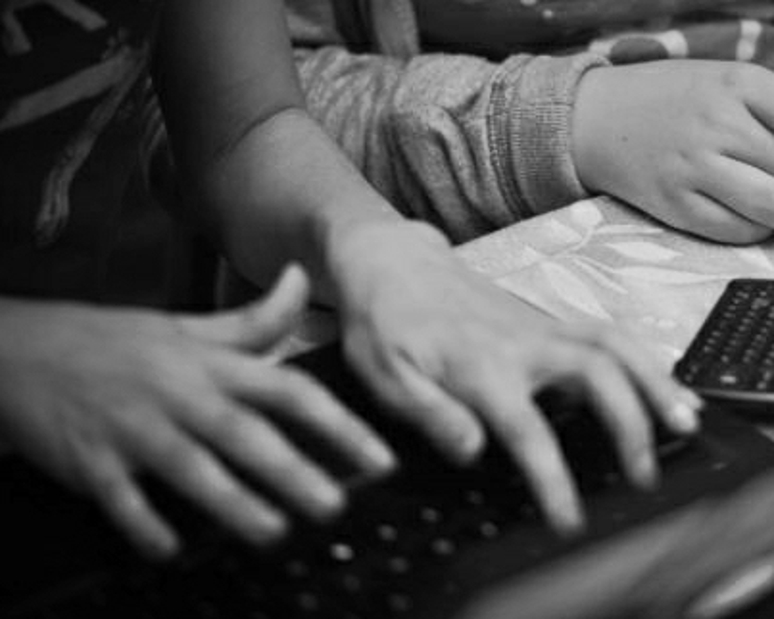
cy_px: 235
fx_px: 3068
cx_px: 597
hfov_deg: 14.3
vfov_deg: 11.5
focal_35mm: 134
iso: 400
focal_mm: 60
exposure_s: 1/80
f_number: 2.2
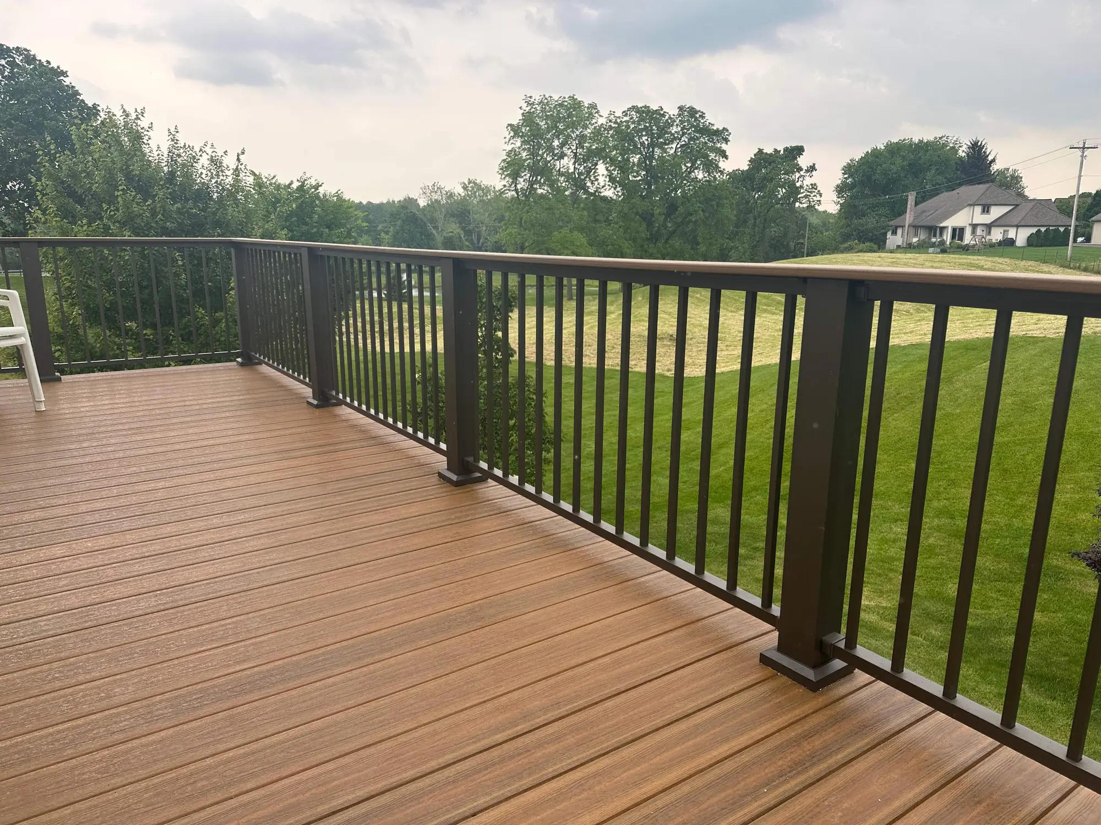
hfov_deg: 71.6
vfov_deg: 56.8
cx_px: 550
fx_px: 763
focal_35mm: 24
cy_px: 412
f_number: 1.78
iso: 80
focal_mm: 6.86
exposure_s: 1/555
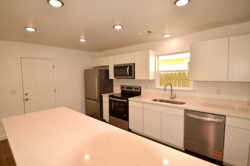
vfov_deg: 68.5
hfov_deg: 91.6
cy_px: 84
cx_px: 119
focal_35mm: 18
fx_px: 121
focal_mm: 11
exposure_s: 1/80
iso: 100
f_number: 3.5
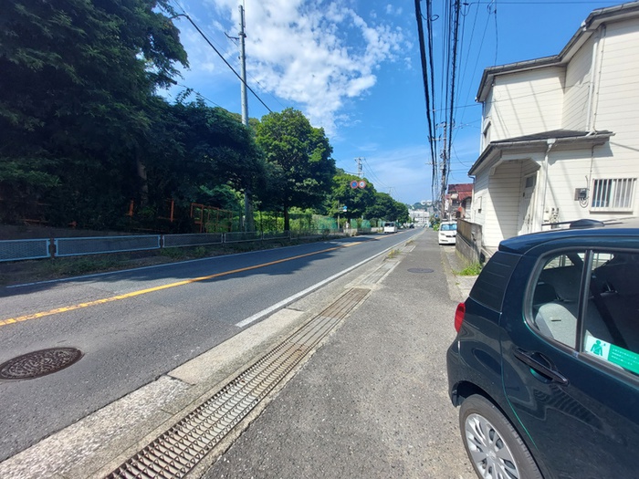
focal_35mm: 13
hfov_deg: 106.2
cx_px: 320
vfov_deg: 89.9
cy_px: 240
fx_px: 240
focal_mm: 1.74
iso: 50
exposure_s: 1/920
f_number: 2.2
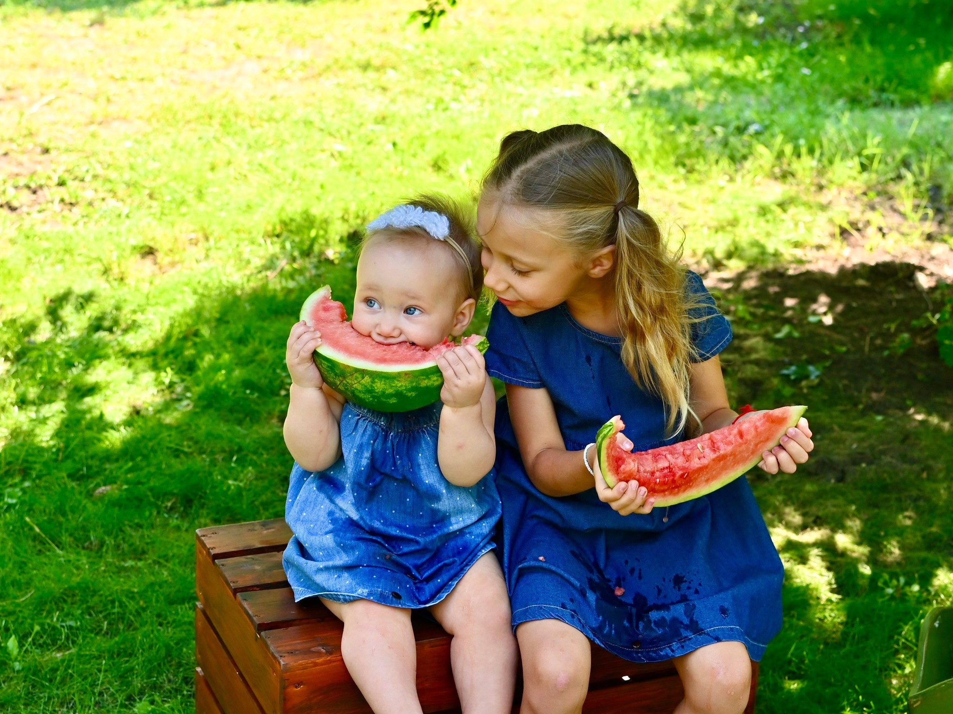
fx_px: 1569
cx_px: 452
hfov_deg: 33.8
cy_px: 358
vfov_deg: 25.7
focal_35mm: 57
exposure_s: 1/200
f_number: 4.5
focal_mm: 35
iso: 125
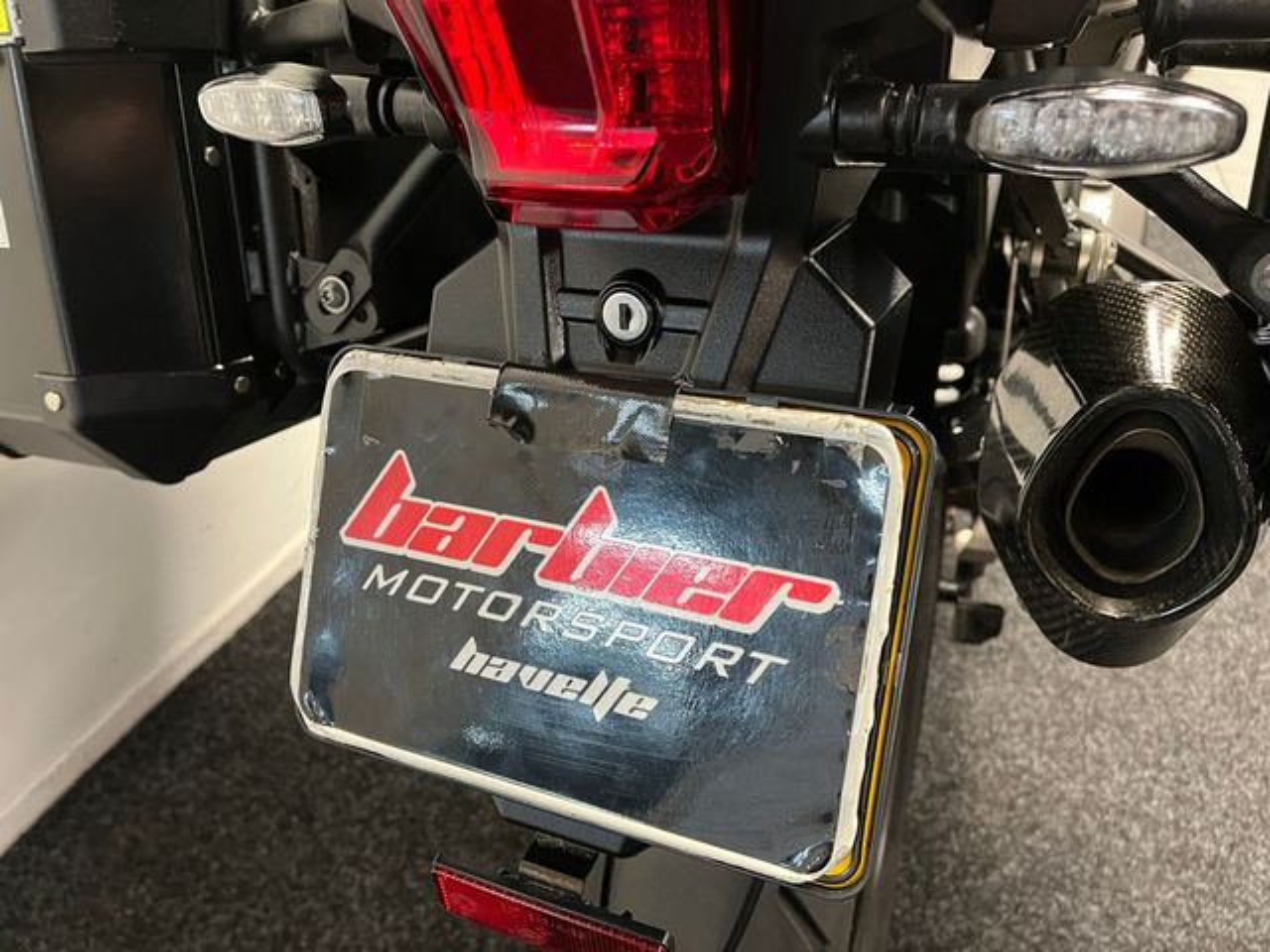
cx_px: 635
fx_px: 954
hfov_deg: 67.3
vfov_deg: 53.1
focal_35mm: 26
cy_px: 476
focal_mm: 5.1
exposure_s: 1/33
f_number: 1.6
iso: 400
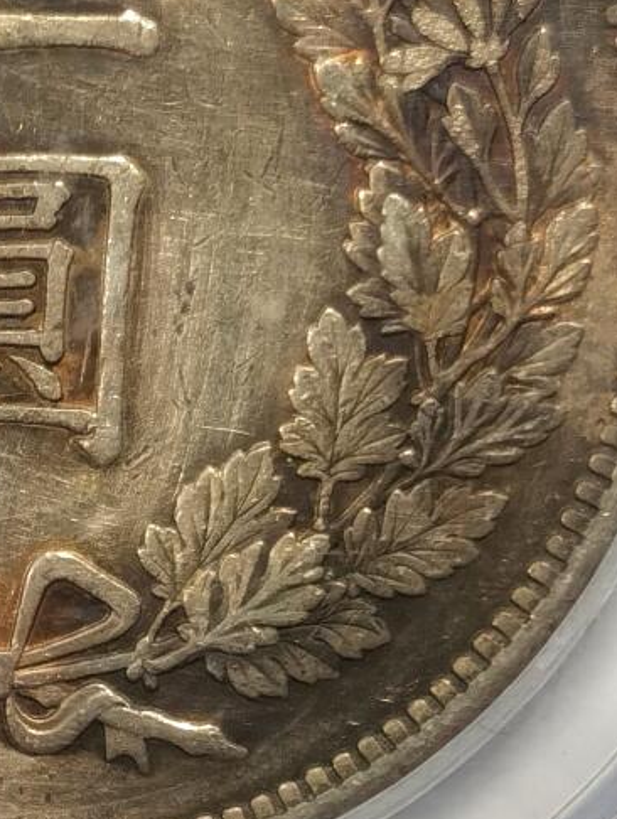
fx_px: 4741
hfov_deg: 7.4
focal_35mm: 200
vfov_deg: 9.9
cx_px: 18
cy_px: 622
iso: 125
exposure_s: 1/100
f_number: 16
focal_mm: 5.56
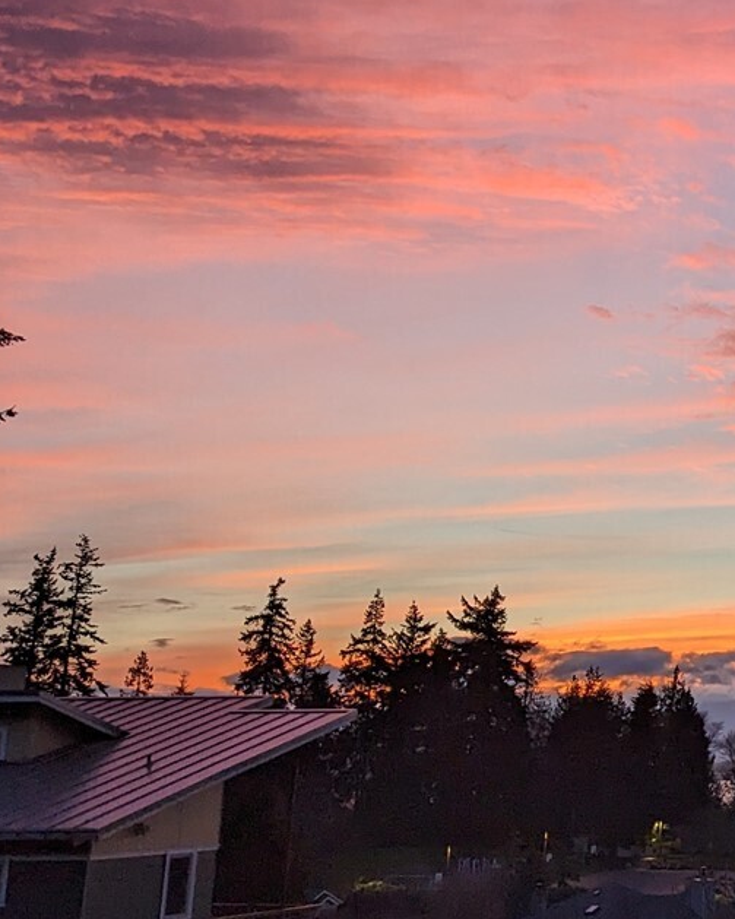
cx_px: 1087
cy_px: 301
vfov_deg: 28.1
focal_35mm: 67
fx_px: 1822
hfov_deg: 19.9
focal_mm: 4.38
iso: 62
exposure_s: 1/313
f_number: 1.73
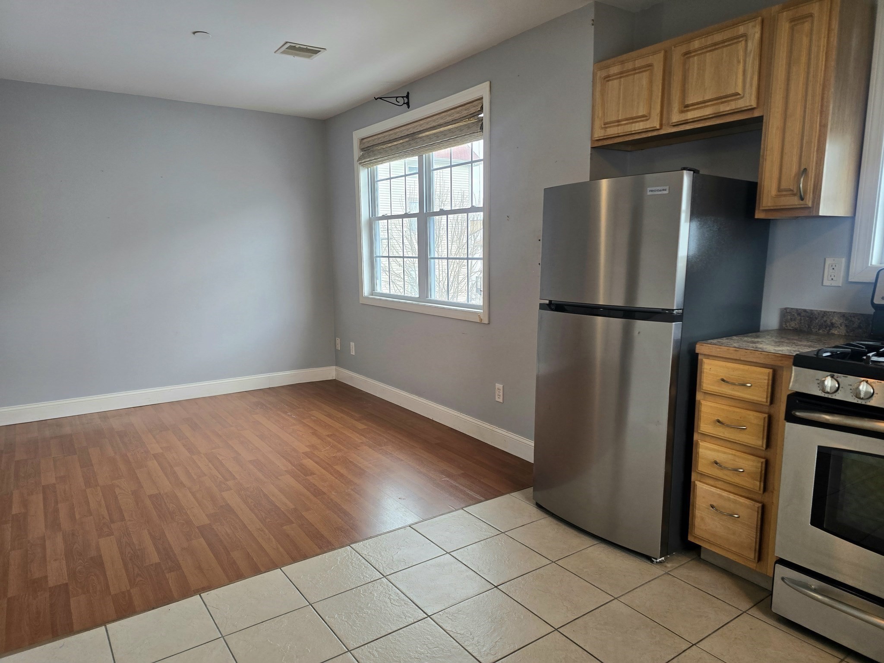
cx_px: 442
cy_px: 332
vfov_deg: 58.9
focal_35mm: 23
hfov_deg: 73.9
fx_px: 587
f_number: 1.7
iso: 64
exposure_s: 1/52.6
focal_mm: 6.3
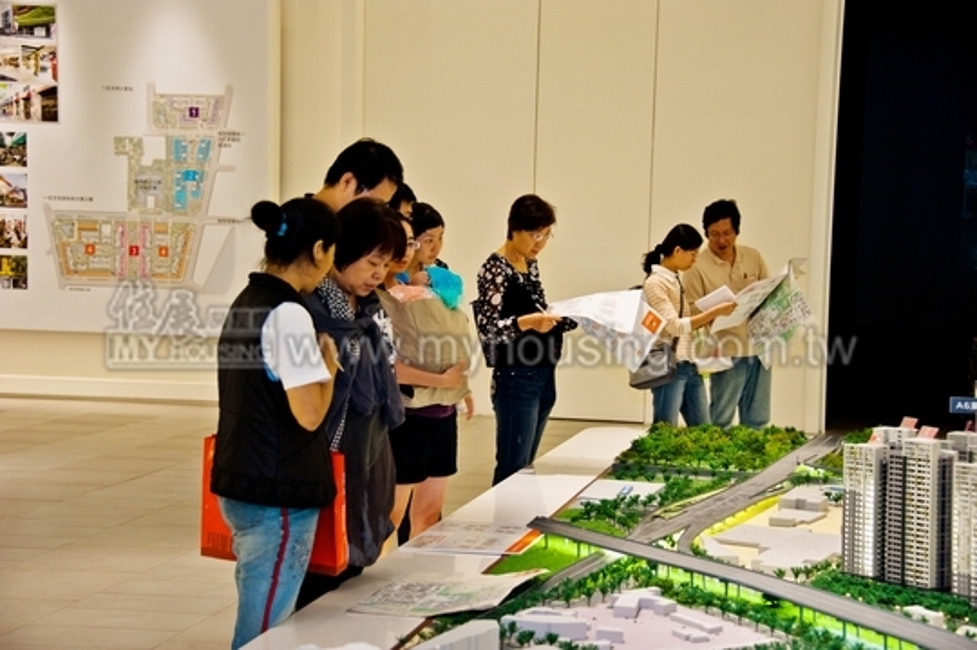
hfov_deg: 29.7
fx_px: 1844
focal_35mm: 68
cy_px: 325
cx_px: 488
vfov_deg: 20.0
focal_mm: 68
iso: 400
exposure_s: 1/80
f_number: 4.8
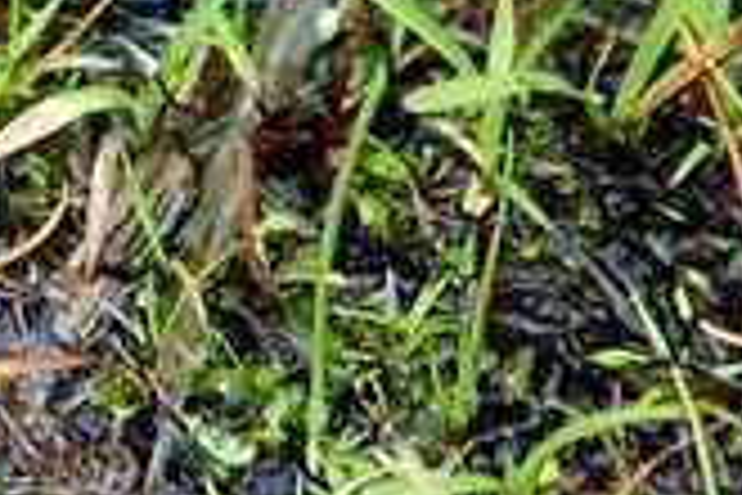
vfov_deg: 2.9
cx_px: -81
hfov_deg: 4.4
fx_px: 9580
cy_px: -274
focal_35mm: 465
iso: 800
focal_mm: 85
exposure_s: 1/320
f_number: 8
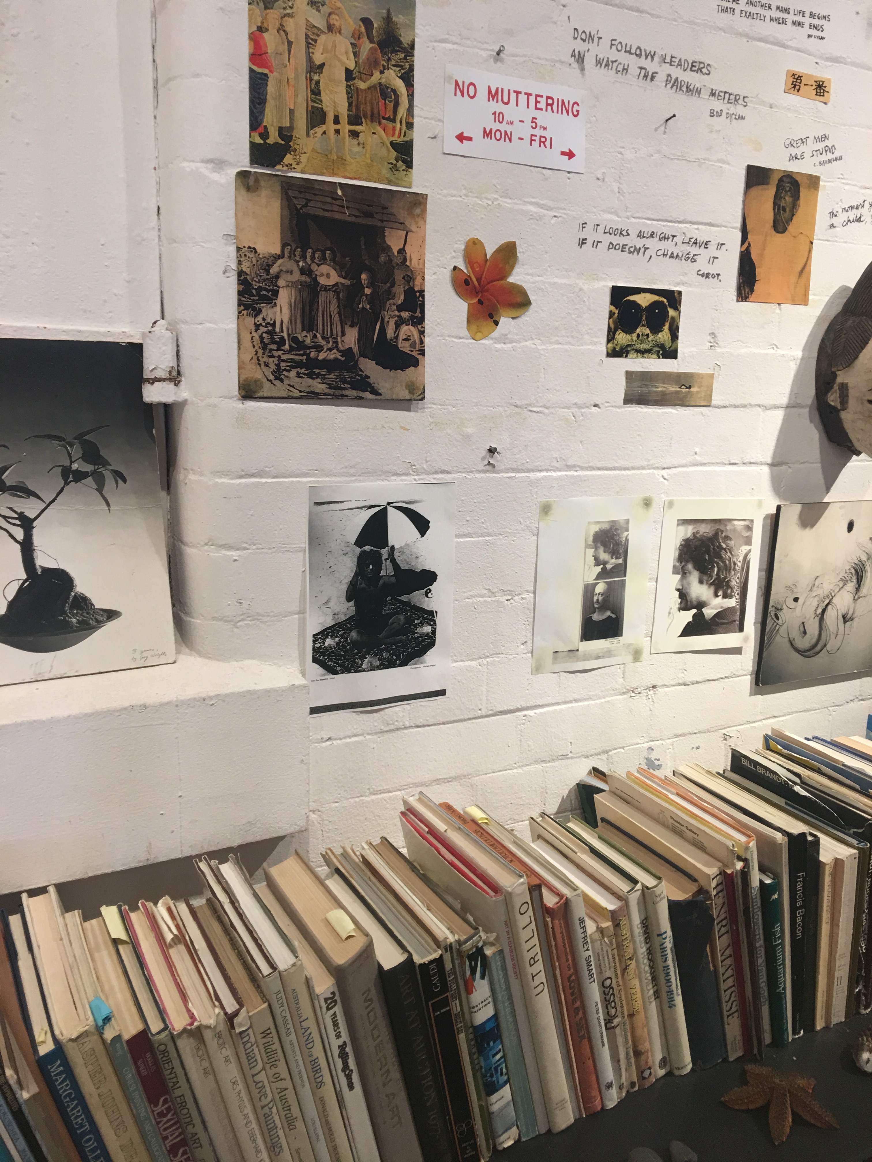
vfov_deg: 61.7
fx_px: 974
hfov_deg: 48.2
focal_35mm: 29
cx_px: 436
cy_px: 581
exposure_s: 1/17
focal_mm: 4.15
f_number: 2.2
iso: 40
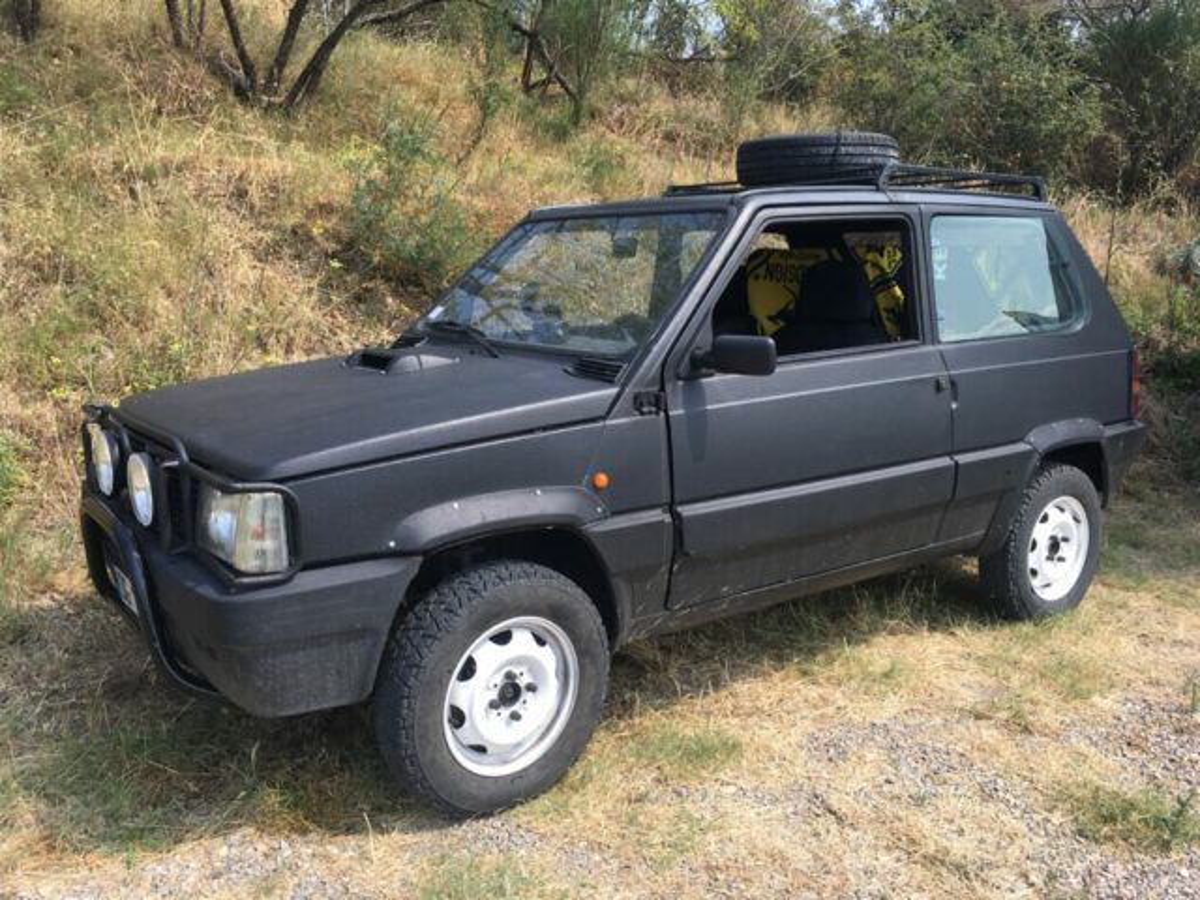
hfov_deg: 61.7
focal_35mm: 29
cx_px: 600
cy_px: 450
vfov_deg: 48.2
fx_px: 1005
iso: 25
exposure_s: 1/578
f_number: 2.2
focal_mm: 4.15
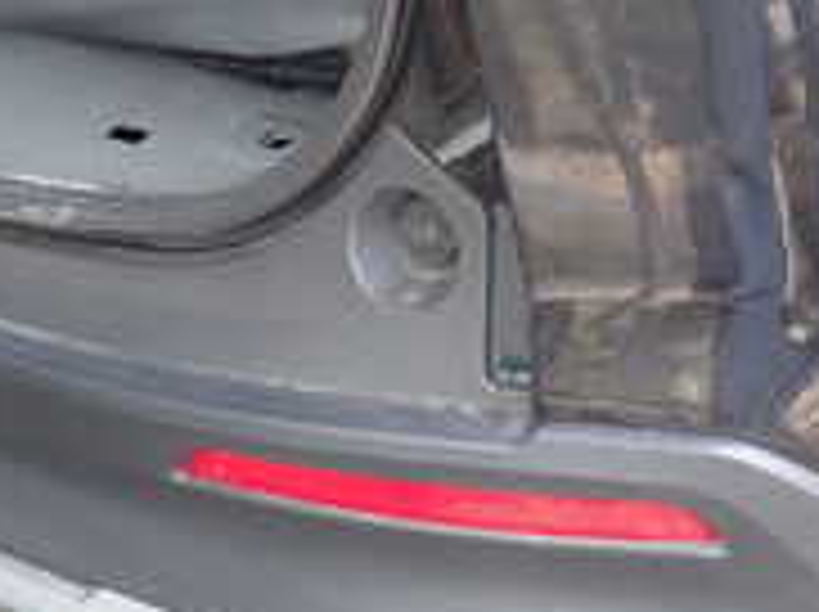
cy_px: 216
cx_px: 320
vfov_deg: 14.9
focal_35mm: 99
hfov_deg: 19.8
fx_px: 2339
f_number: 2.3
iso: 200
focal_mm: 5.4
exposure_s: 1/125
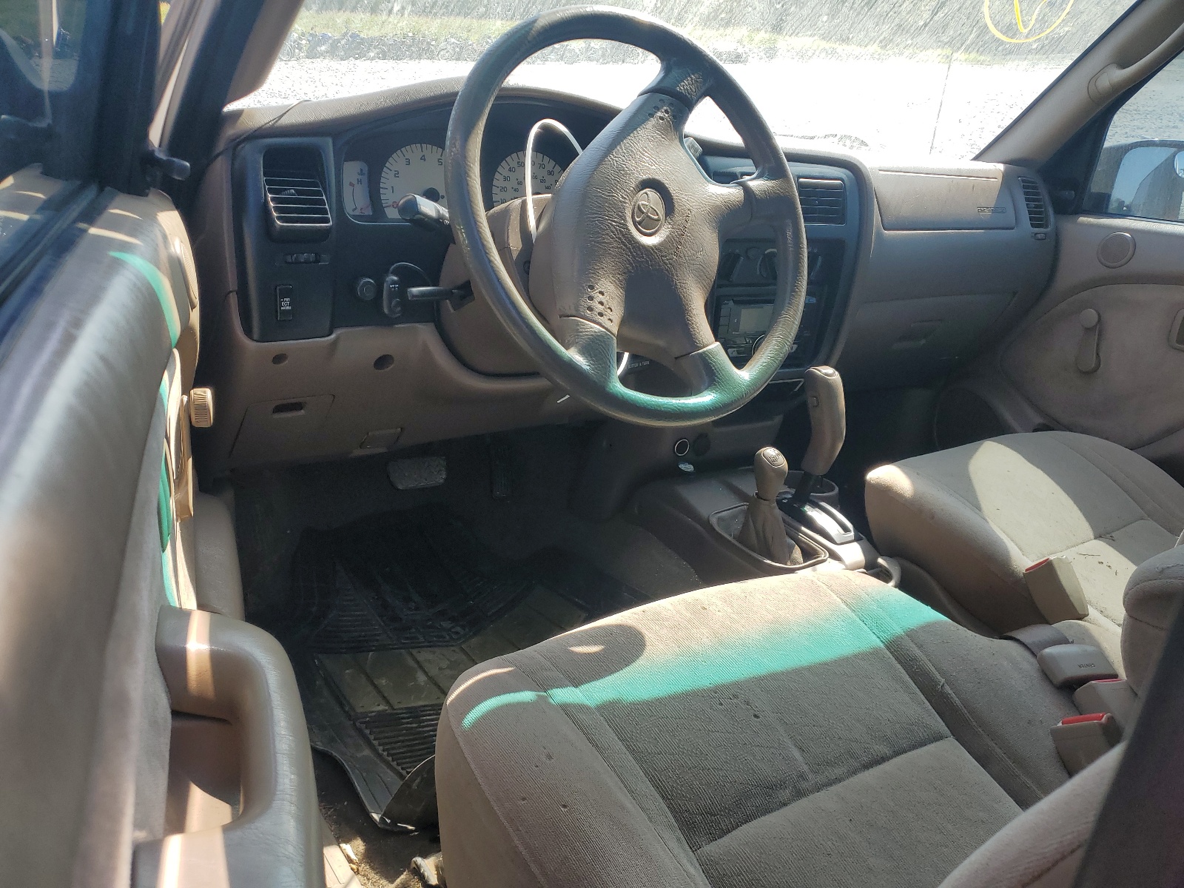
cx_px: 592
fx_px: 889
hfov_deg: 67.3
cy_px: 444
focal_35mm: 26
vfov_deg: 53.1
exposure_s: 1/667
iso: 50
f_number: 1.5
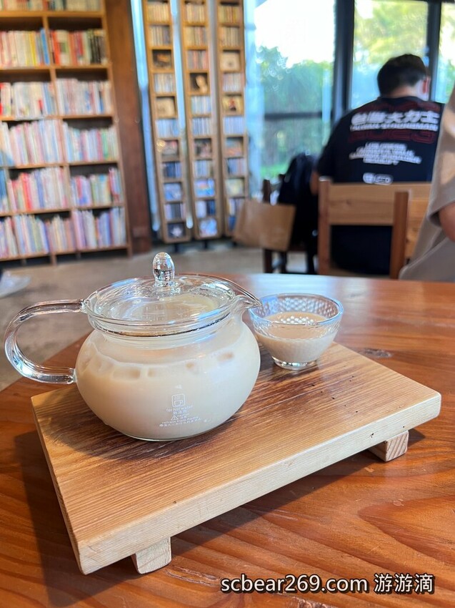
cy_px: 304
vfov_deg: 67.3
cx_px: 228
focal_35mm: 26
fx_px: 456
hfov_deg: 53.0
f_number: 1.5
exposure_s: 1/60
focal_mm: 5.7
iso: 125
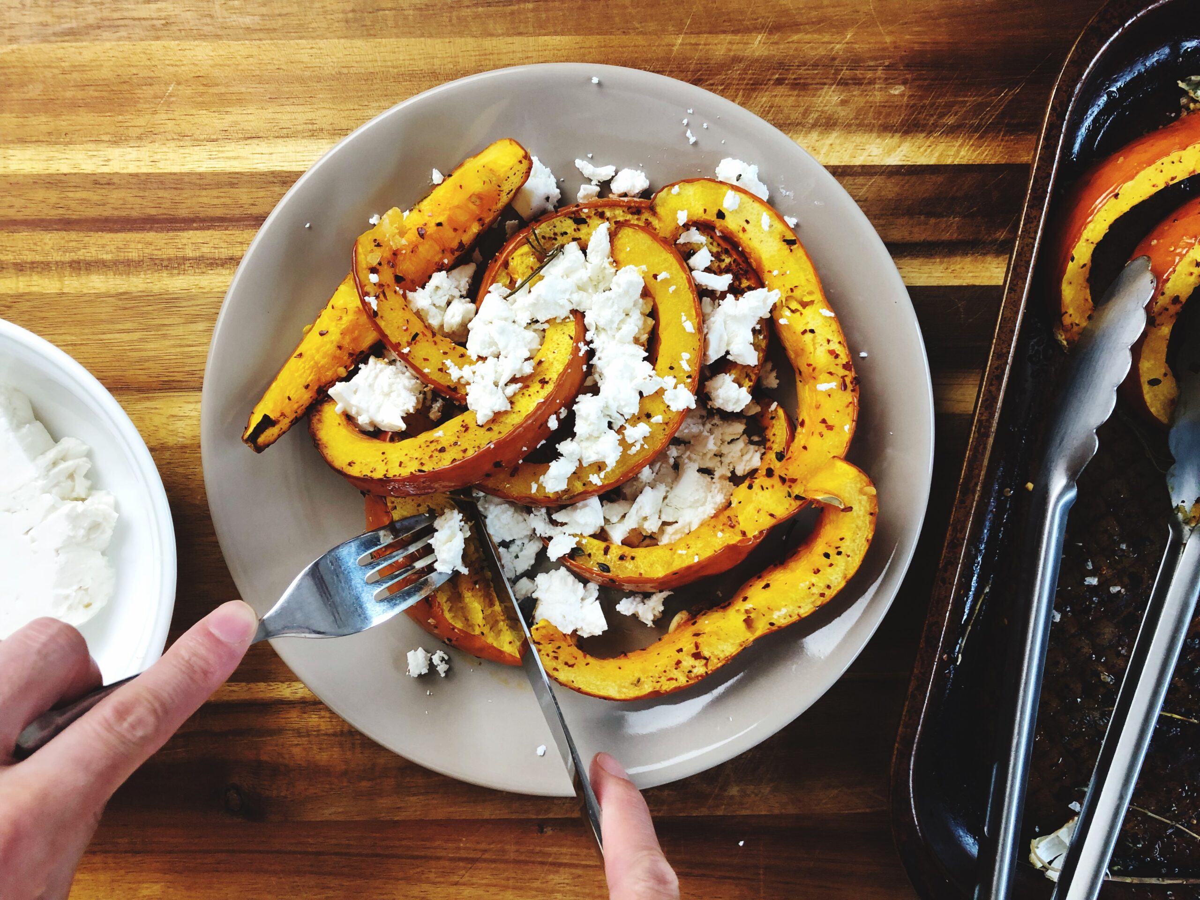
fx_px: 971
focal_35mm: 28
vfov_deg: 49.7
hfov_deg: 63.4
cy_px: 450
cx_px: 600
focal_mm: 3.99
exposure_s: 1/15
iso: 50
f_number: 1.8
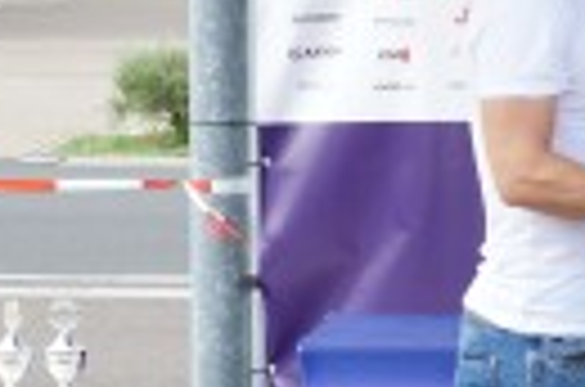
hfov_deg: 8.8
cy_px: 380
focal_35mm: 231
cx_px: 698
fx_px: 3745
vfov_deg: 5.9
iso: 160
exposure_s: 1/100
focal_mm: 40
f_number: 7.1
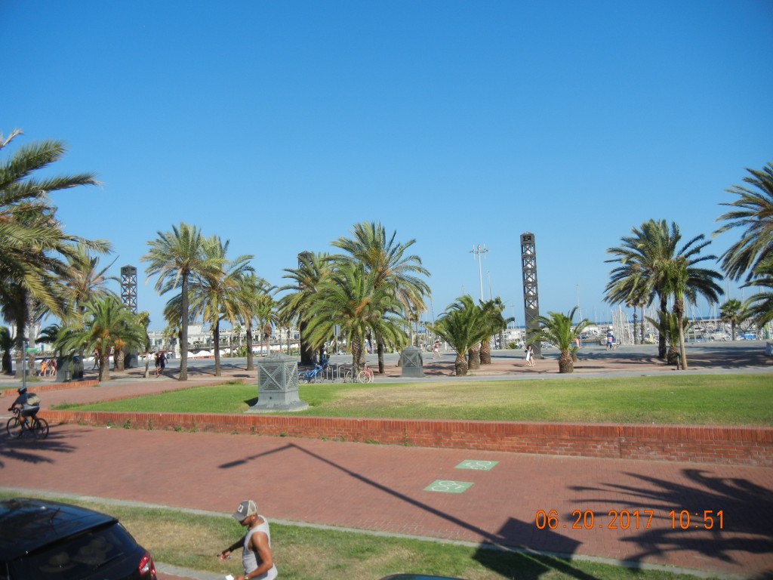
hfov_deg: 60.0
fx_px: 670
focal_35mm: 30
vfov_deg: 46.8
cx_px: 386
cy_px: 290
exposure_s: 1/453
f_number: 7
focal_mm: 5.4
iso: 160
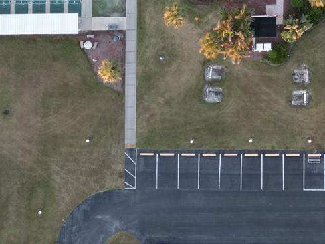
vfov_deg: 17.5
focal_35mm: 79
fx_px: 742
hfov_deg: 23.9
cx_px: 308
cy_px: -77
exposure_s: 1/120
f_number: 1.7
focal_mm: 6.72
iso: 130
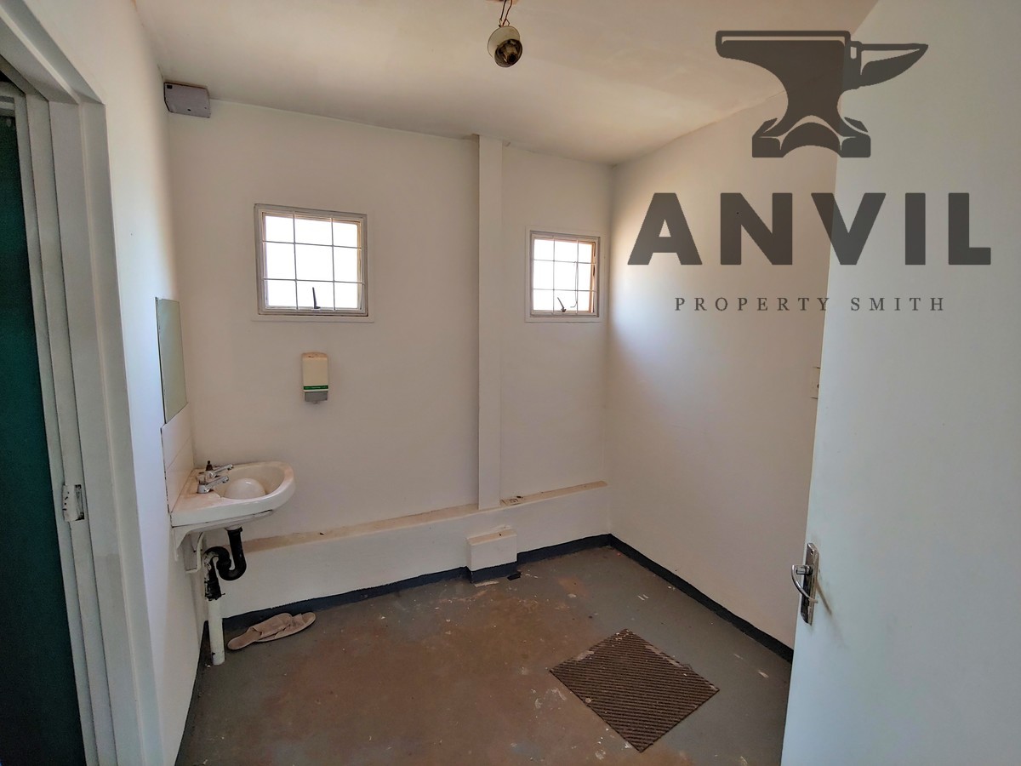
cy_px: 383
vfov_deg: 78.1
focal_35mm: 16
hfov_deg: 94.5
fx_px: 472
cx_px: 510
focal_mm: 2.18
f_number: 1.9
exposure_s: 1/24
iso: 250
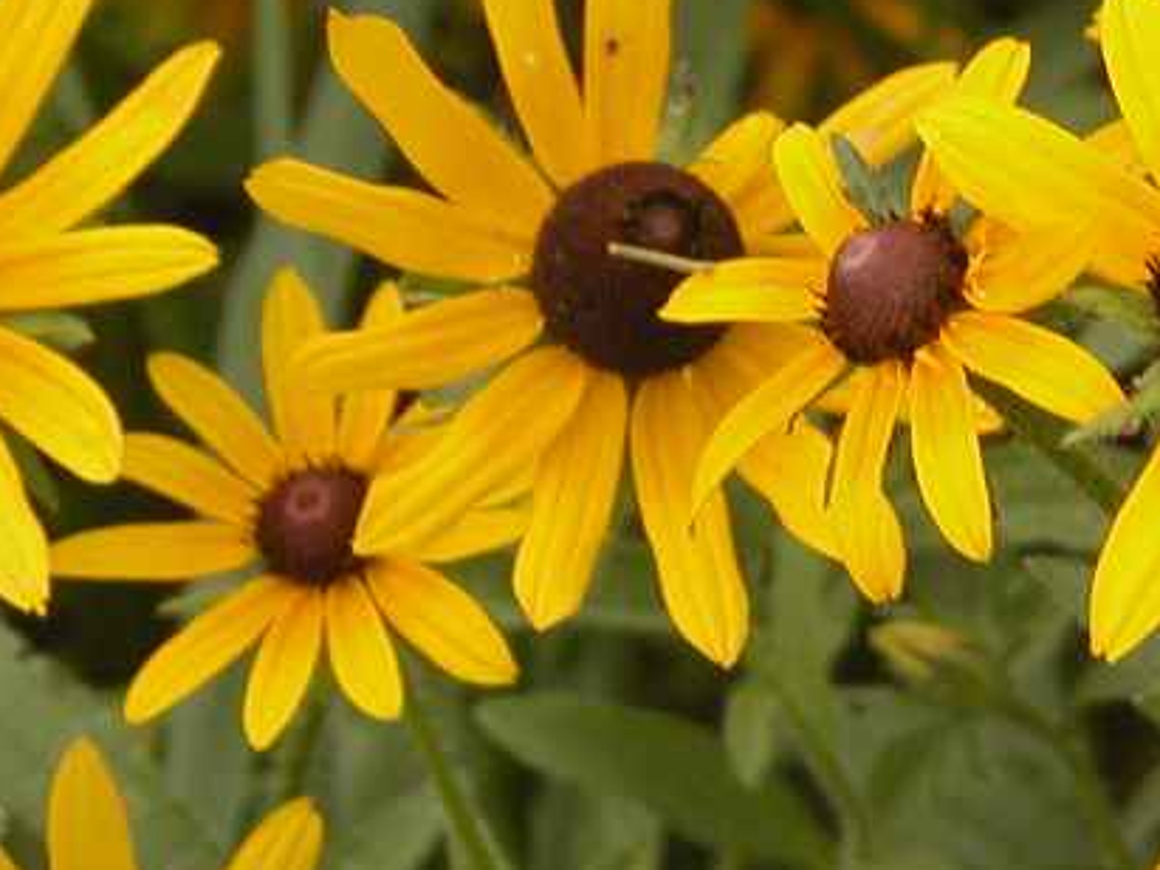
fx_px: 11156
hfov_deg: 5.9
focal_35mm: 333
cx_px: 1030
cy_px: 390
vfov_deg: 4.5
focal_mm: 27.3
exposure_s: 1/374
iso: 100
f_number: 3.7
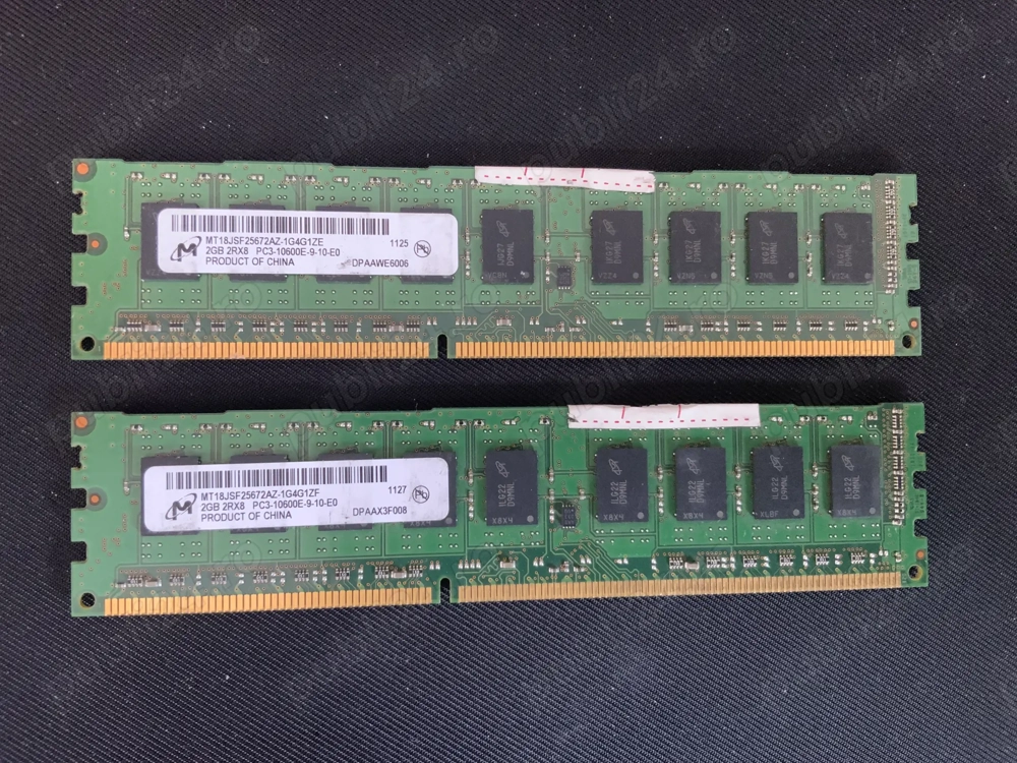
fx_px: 852
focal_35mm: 29
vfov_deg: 48.2
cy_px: 382
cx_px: 508
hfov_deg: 61.7
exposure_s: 1/42
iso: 320
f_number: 1.8
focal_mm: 3
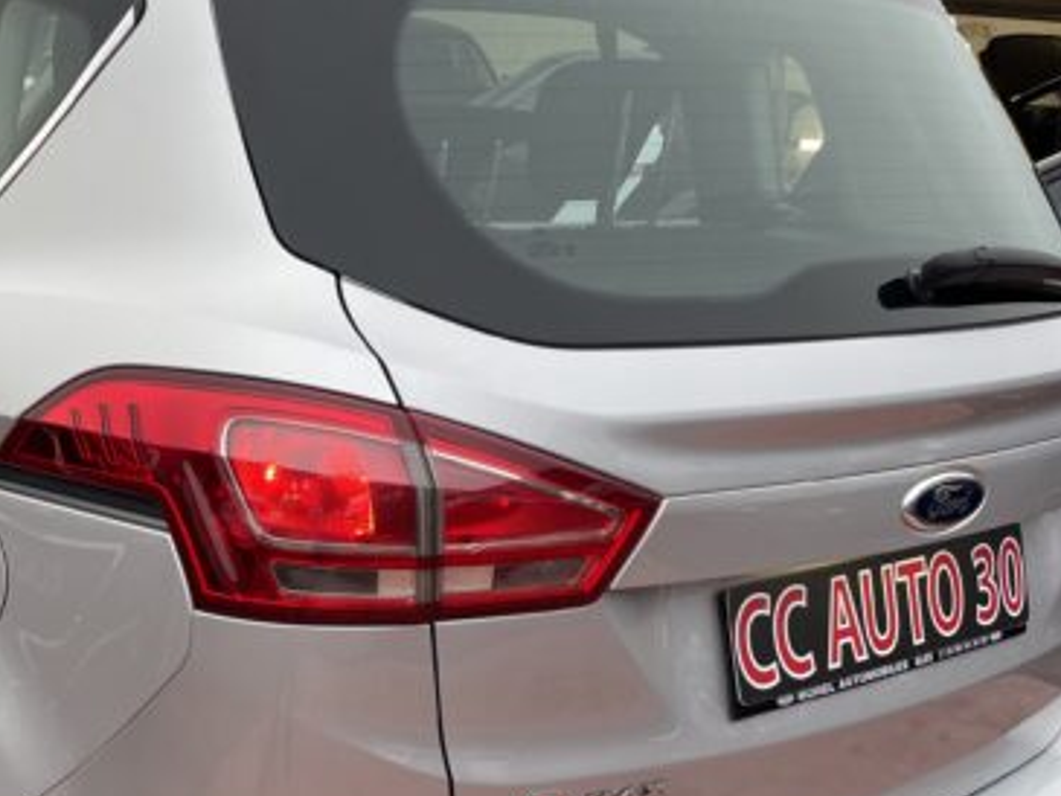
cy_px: 590
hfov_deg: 32.7
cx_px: 183
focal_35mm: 57
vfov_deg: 25.4
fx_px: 1748
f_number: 1.6
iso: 32
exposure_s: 1/100
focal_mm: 4.2
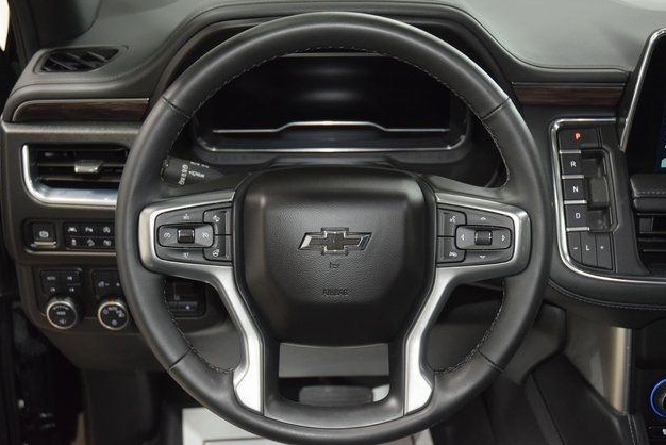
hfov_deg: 41.5
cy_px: 224
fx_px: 879
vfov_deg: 28.4
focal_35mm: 48
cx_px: 338
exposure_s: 1/50
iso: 2500
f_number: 4
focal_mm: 31
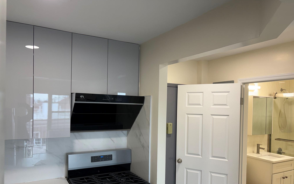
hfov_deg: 66.5
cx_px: 148
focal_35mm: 28
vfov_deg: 44.3
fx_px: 224
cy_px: 110
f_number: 1.6
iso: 80
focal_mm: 5.96
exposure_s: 1/120
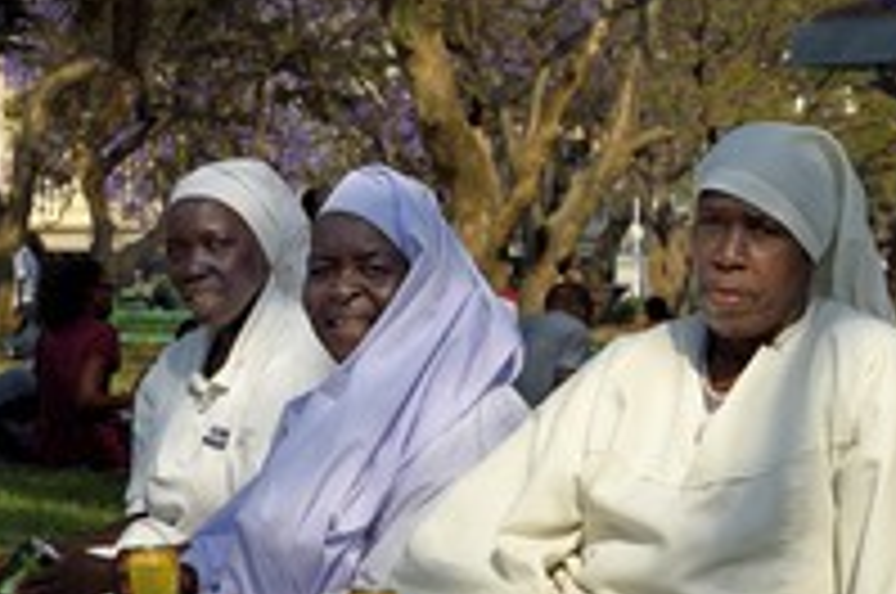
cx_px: 320
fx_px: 3678
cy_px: 432
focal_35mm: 148
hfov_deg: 13.9
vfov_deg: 9.2
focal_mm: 70
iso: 200
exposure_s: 1/250
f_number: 14
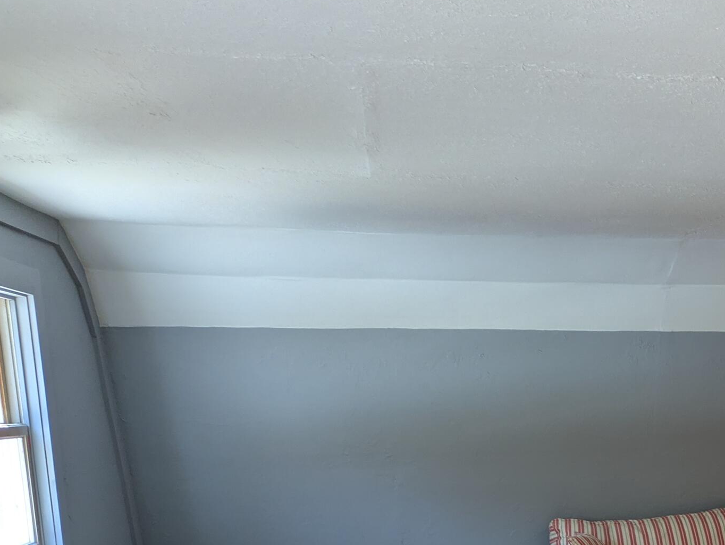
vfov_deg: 24.8
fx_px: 1152
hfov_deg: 32.4
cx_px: 710
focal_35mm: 55
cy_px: 592
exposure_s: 1/100
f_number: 1.89
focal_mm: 5.43
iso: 91
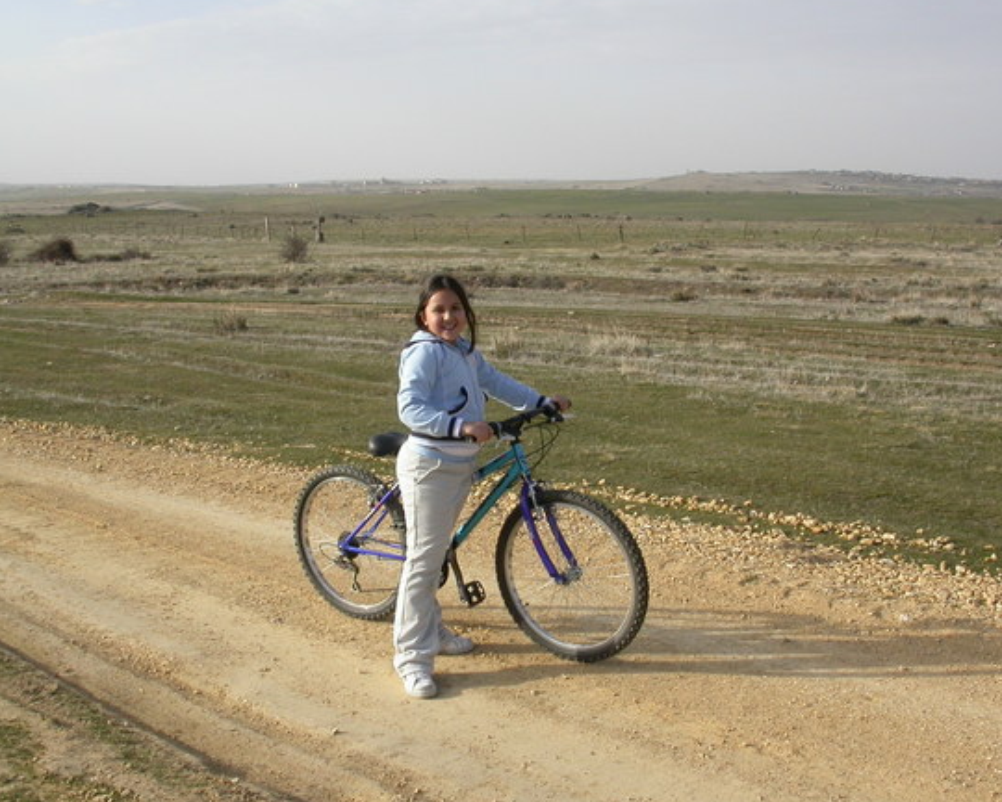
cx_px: 531
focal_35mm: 44
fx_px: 1305
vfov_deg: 34.1
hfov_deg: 42.0
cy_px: 436
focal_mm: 7.85
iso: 100
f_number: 7.5
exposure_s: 1/250
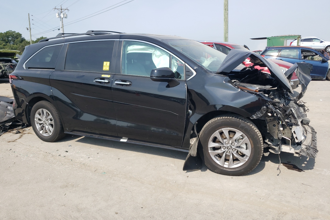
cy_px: 111
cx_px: 161
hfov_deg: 65.5
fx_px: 257
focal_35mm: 28
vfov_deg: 46.4
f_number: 1.5
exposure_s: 1/2000
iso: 50
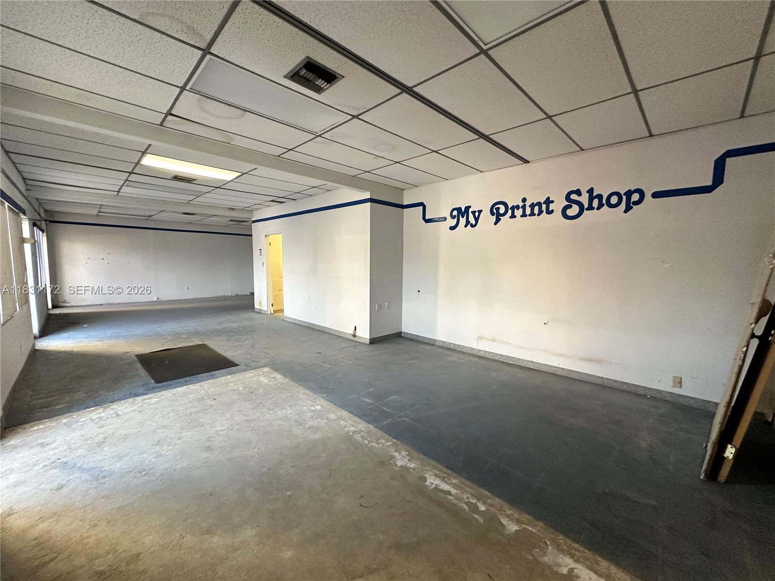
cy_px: 290
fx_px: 313
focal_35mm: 14
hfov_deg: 102.1
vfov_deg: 85.7
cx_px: 388
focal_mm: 2.22
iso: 320
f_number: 2.2
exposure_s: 1/120
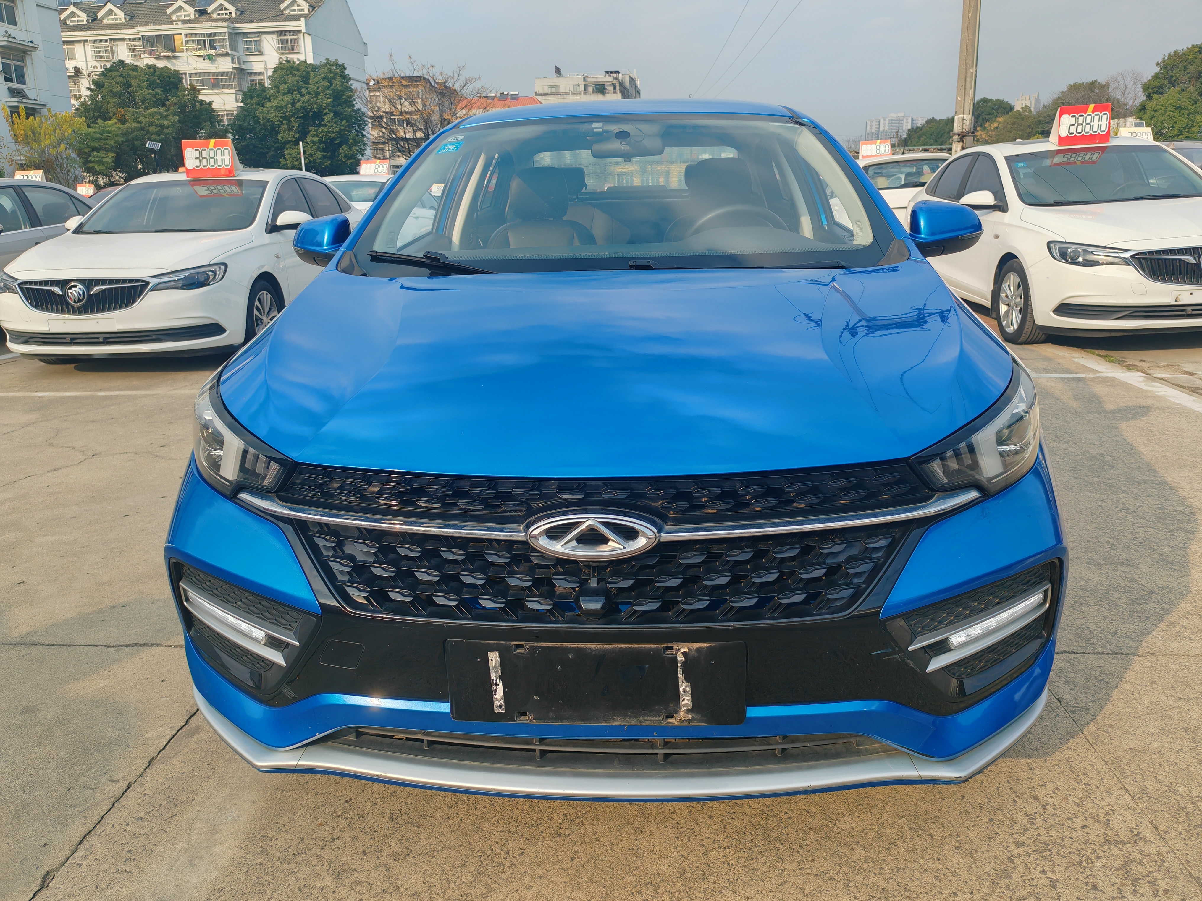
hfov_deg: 65.3
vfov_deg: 51.4
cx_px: 601
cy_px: 450
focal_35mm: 27
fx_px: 938
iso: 50
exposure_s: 1/410
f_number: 1.9
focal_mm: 6.12
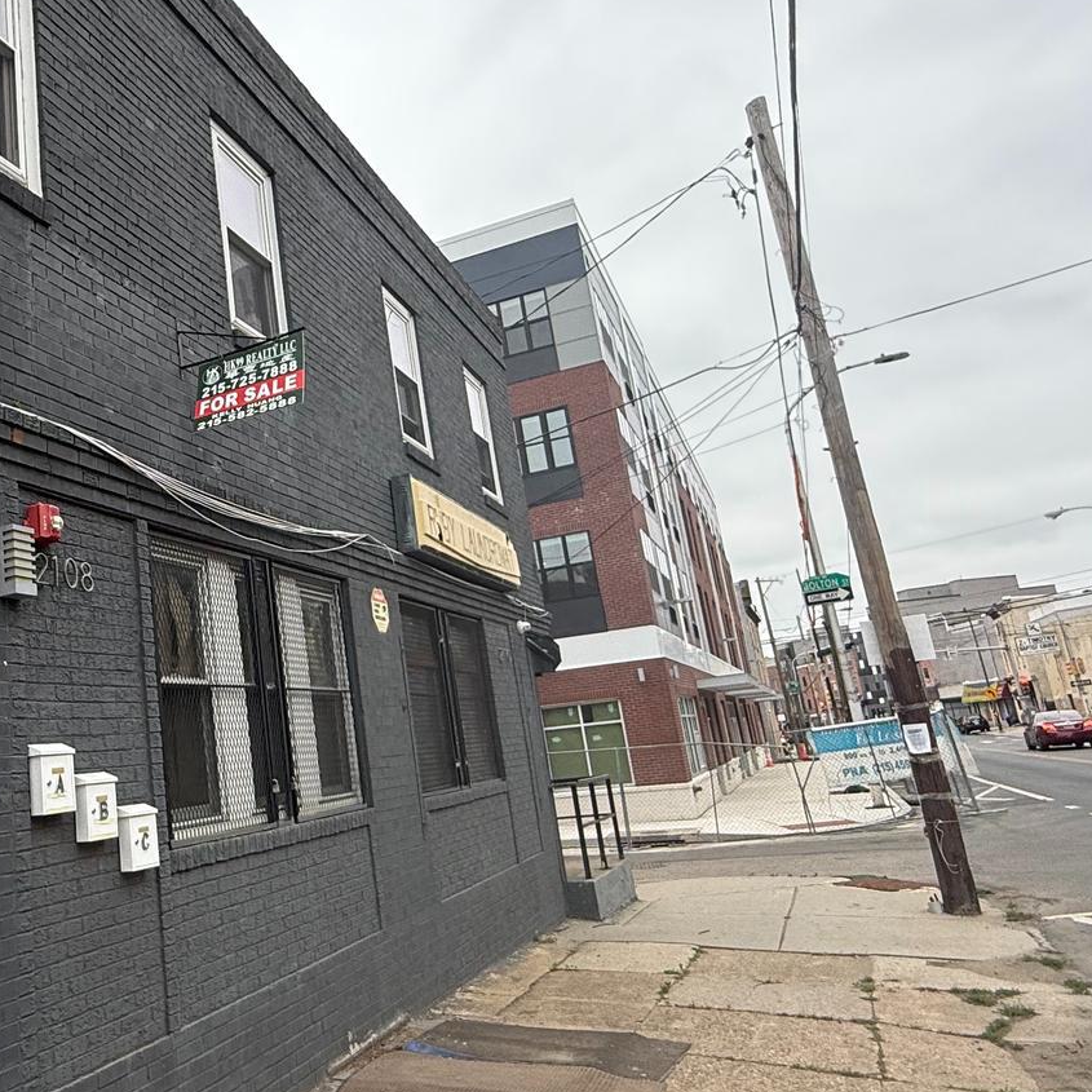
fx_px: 1071
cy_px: 499
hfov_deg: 51.4
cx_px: 257
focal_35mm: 30
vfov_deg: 54.0
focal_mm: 2.22
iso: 64
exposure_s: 1/421
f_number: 2.2
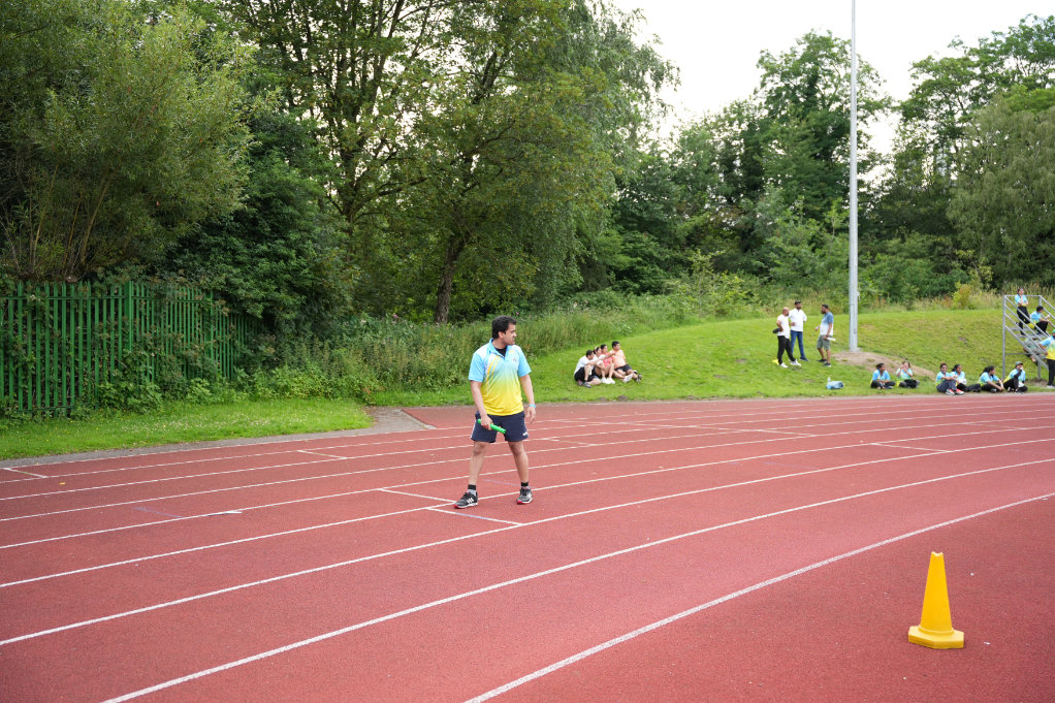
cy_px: 352
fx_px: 996
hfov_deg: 55.8
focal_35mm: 34
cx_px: 528
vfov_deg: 38.9
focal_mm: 34
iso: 250
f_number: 2.8
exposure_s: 1/640
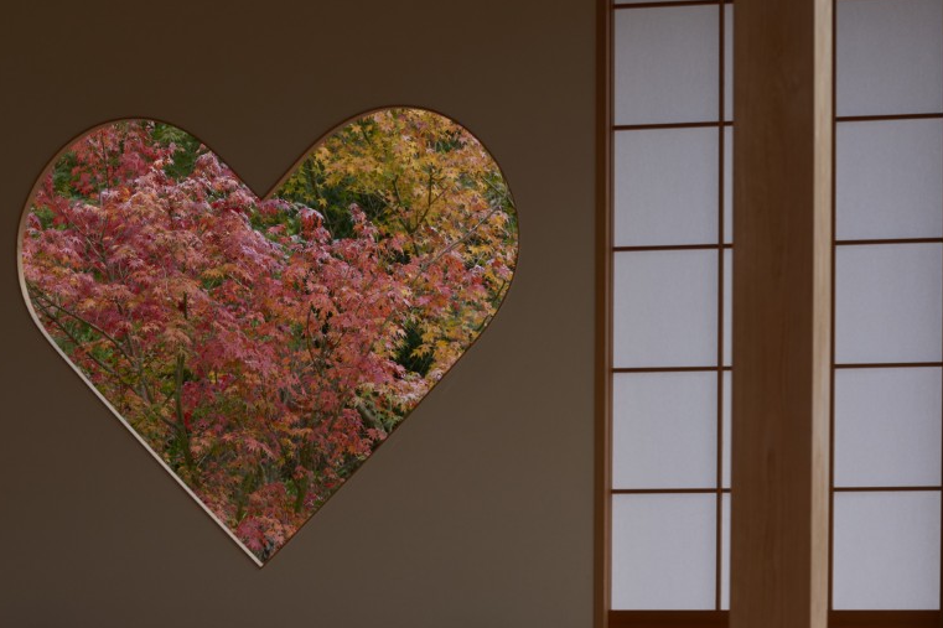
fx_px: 3614
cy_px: 246
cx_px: 224
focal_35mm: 138
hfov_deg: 14.8
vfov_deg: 9.9
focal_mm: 82
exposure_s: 1/5
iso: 200
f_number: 8
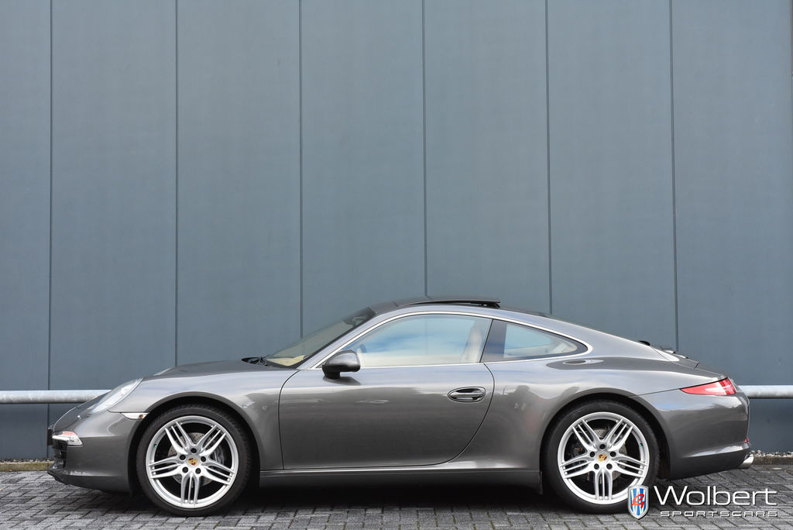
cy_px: 265
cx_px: 396
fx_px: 1455
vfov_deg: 20.6
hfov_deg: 30.5
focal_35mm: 66
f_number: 7.1
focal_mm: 44
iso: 800
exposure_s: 1/200
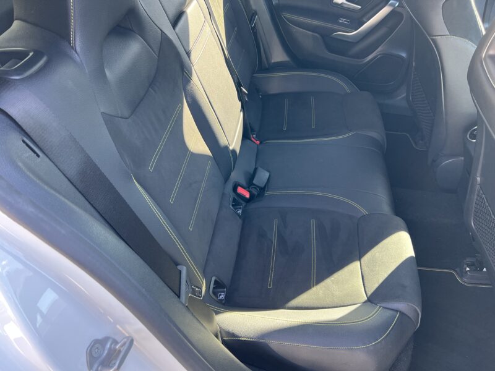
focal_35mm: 26
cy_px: 186
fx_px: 372
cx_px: 248
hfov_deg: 67.3
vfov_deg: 53.1
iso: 100
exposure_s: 1/121
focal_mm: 5.7
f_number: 1.5
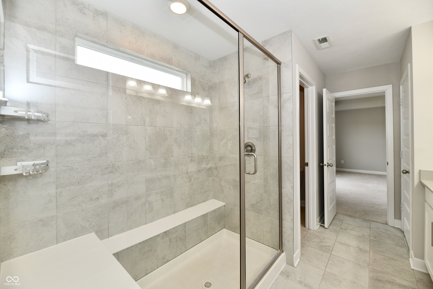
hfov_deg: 104.3
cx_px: 216
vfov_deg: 81.2
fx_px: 168
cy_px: 144
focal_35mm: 14
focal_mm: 14
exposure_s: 1/125
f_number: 6.3
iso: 640
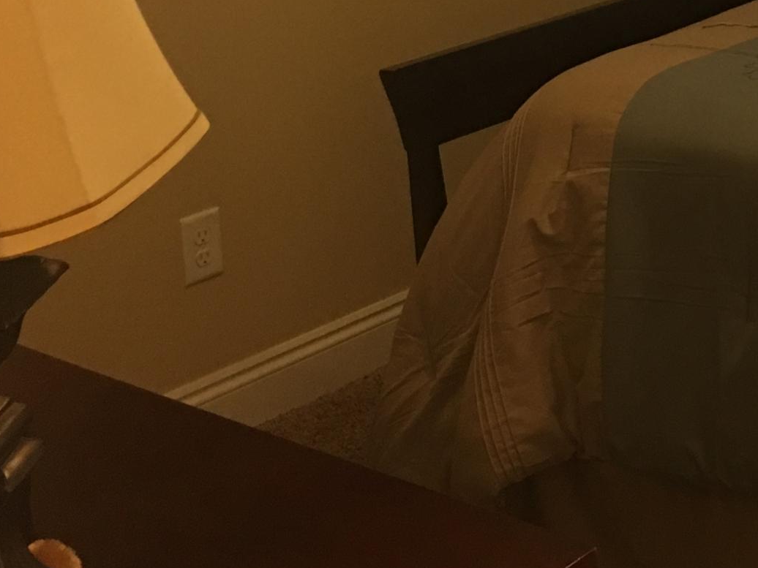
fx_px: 1839
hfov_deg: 20.8
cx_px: 1030
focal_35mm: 84
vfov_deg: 16.7
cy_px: -143
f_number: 2.2
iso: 50
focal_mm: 4.15
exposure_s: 1/4
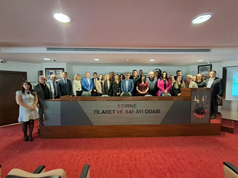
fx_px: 110
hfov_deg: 94.5
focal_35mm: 16
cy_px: 89
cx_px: 119
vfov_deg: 78.1
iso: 500
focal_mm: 1.64
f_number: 2.2
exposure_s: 1/24
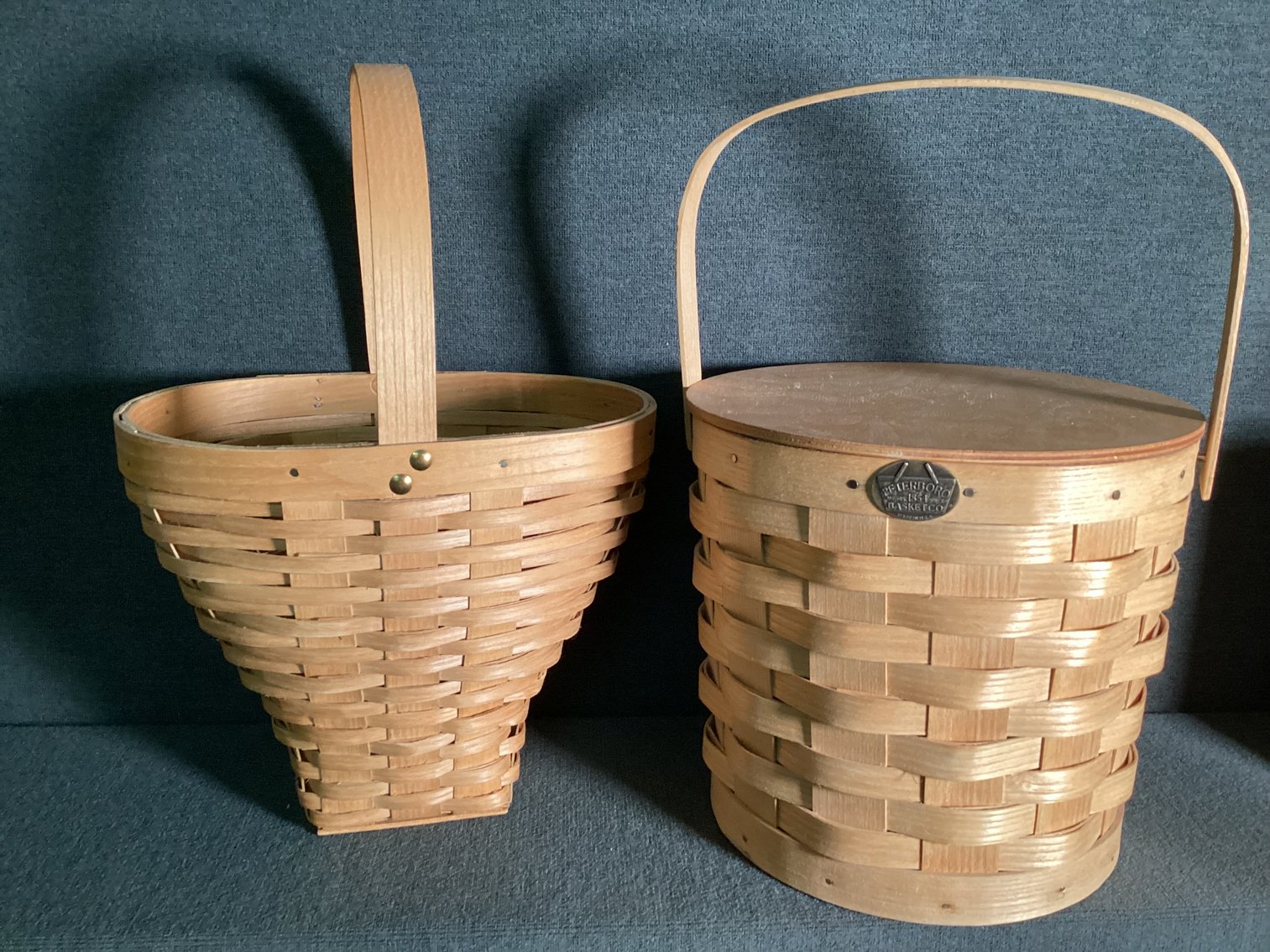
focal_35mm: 31
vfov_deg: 45.4
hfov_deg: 58.3
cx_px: 635
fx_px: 1137
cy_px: 476
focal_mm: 3.3
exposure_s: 1/60
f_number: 2.4
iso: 320
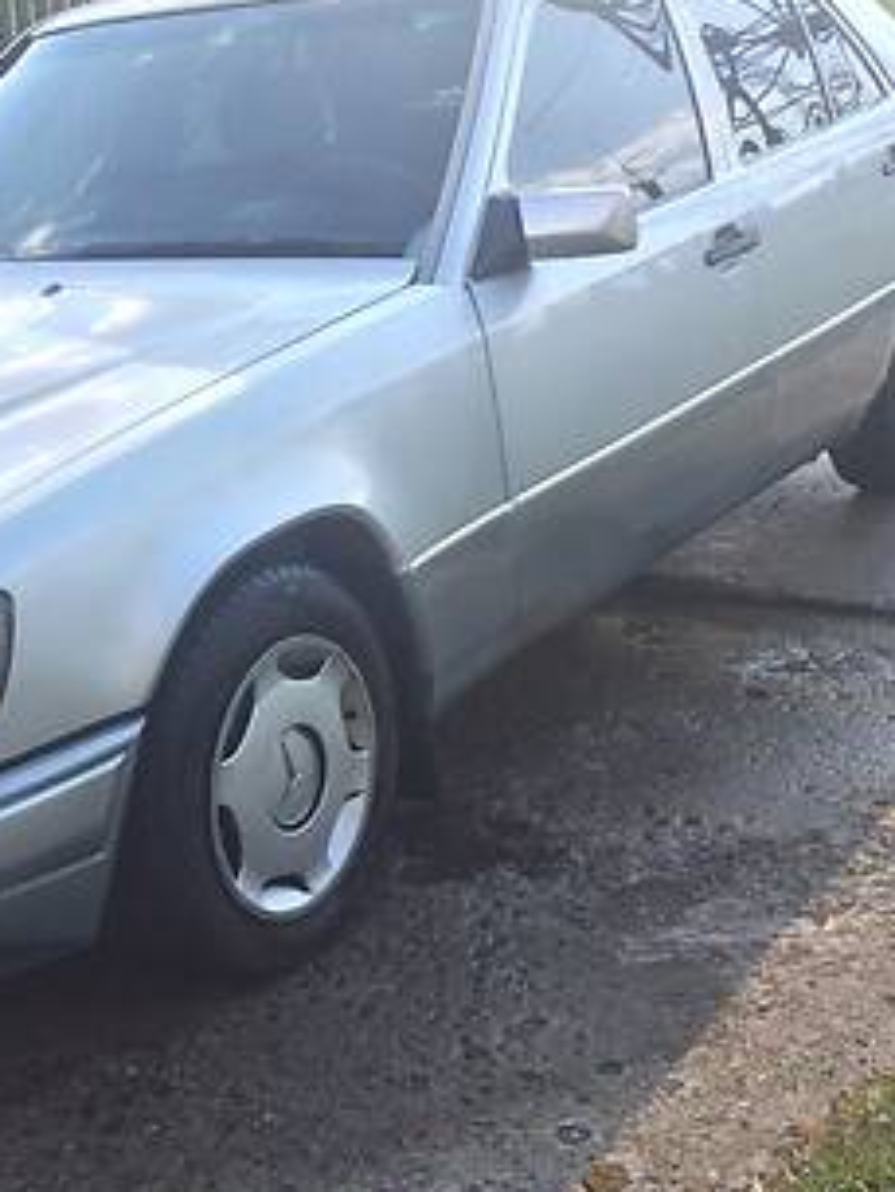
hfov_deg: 25.2
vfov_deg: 33.7
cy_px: 664
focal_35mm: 57
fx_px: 1964
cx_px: 156
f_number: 2.2
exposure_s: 1/595
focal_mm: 4.2
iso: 32
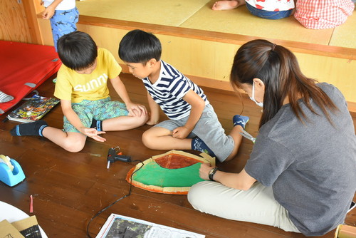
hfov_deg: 47.9
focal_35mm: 40
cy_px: 119
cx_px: 178
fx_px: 401
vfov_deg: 33.1
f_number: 6.3
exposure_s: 1/160
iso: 1250
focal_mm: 27
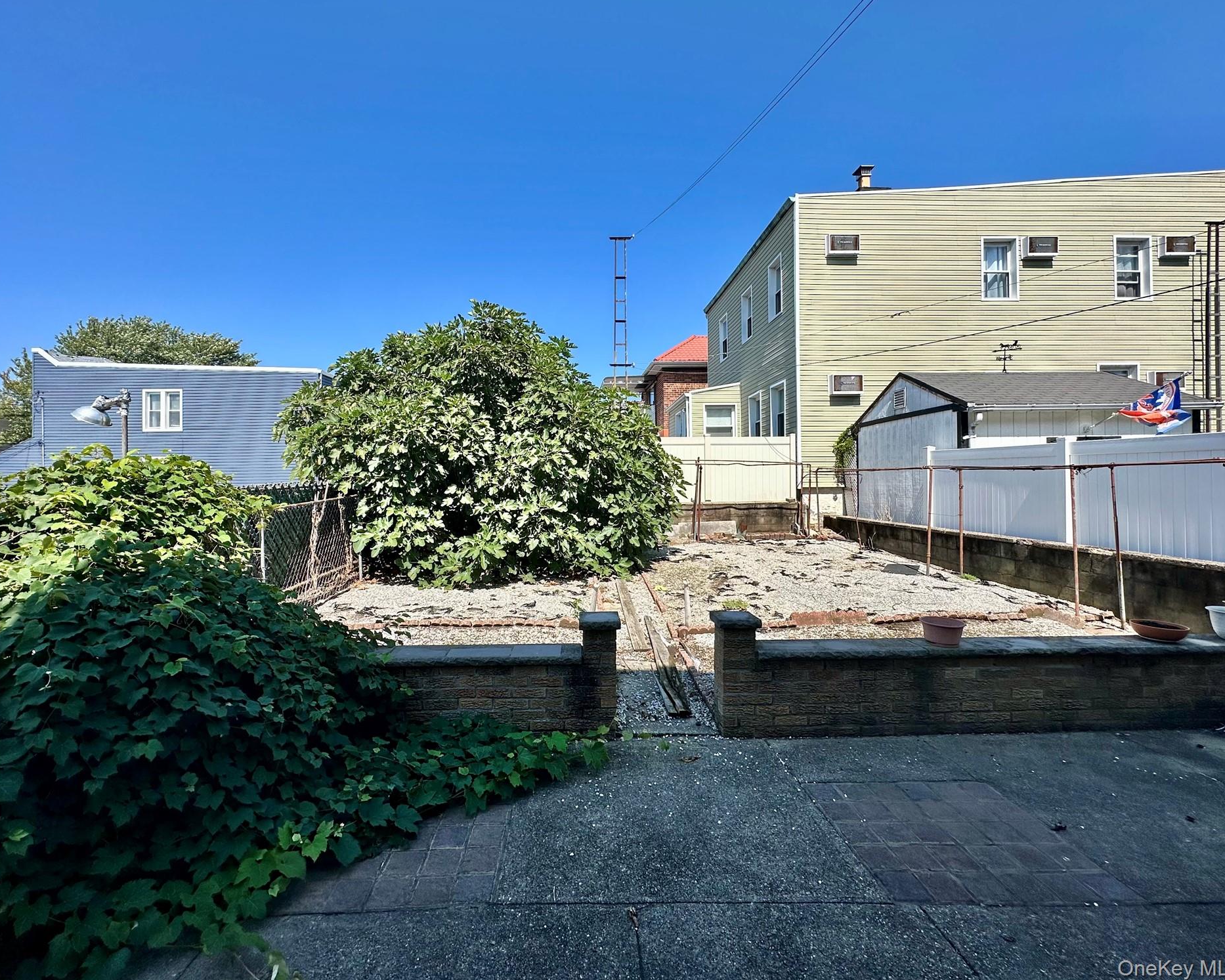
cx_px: 579
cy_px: 480
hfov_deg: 96.7
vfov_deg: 84.0
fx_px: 544
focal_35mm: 15
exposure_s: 1/1795
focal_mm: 2.22
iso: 40
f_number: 2.2
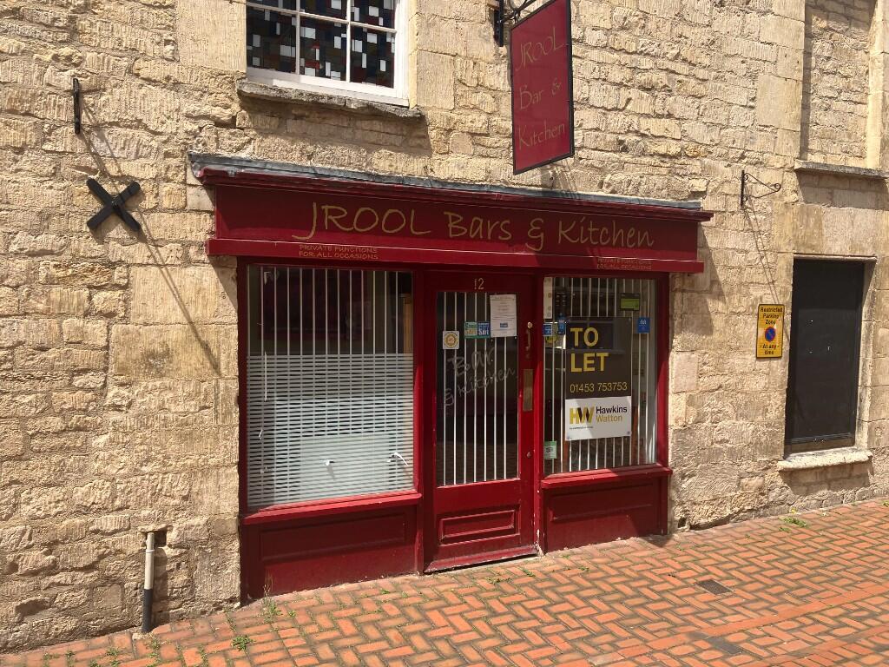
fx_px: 719
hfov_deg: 63.4
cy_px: 334
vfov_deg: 49.7
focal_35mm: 28
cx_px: 444
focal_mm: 3.99
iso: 32
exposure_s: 1/1548
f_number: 1.8
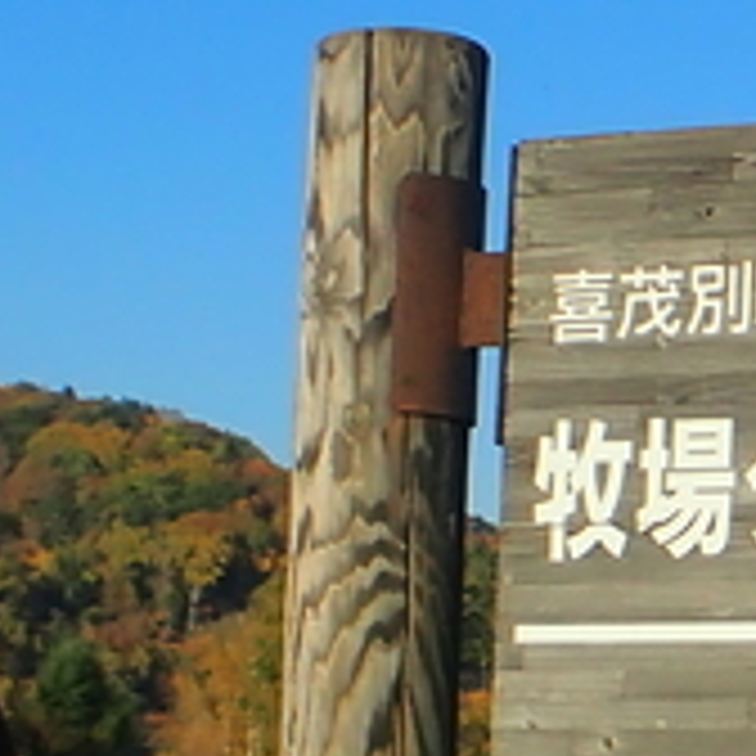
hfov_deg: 8.2
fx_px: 5090
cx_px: 1426
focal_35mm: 206
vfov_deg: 8.4
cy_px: 756
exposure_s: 1/160
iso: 100
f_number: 13
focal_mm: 8.99
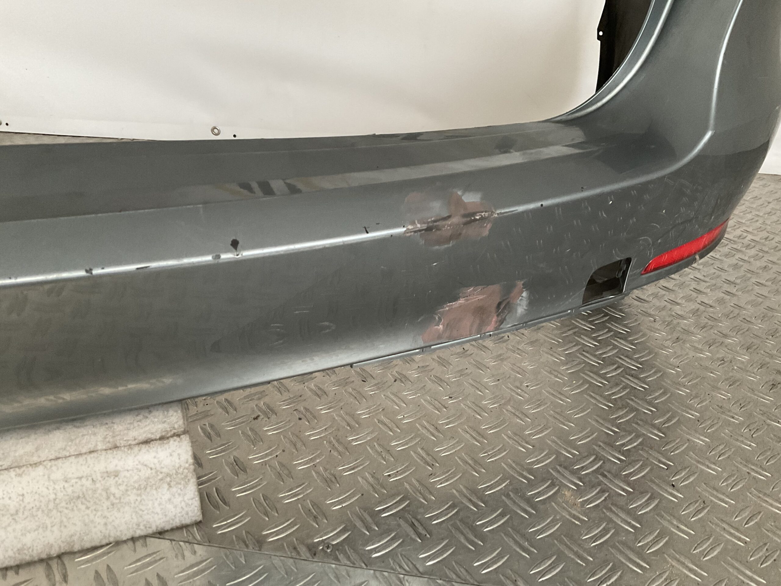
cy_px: 293
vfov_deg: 48.2
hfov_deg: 61.7
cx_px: 390
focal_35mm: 29
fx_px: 654
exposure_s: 1/50
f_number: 1.8
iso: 200
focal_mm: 3
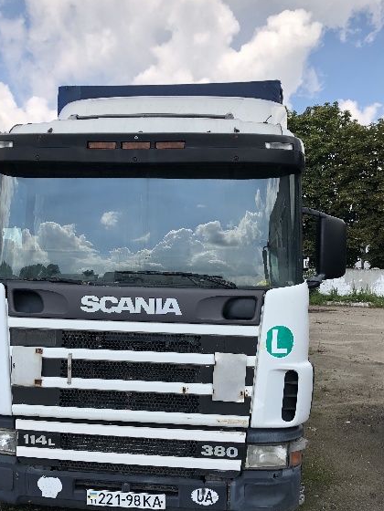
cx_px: 148
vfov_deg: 50.9
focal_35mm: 36
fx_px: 532
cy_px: 318
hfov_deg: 39.4
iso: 20
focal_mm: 3.99
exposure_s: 1/1171
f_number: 1.8
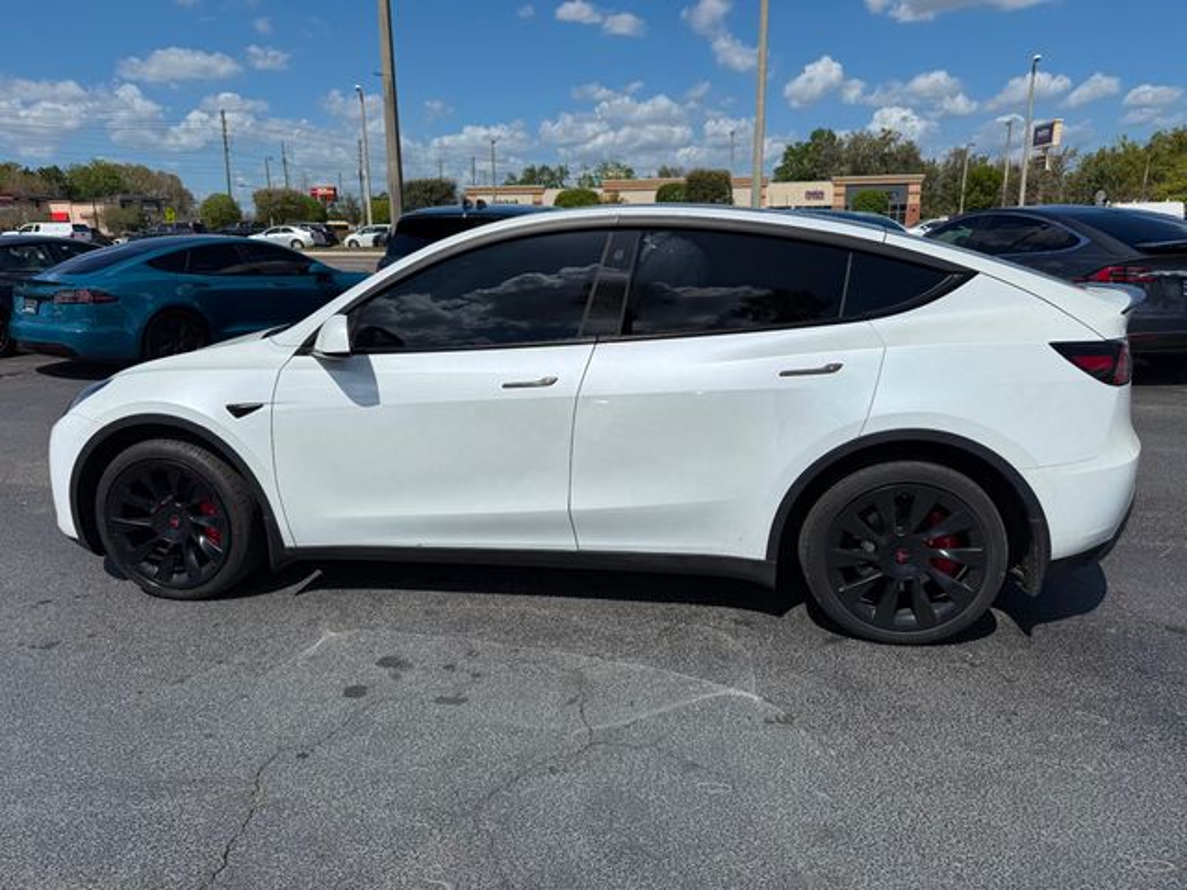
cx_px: 594
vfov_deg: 56.8
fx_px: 823
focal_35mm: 24
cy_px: 445
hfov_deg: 71.6
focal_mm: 6.76
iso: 80
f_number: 1.78
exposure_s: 1/14286
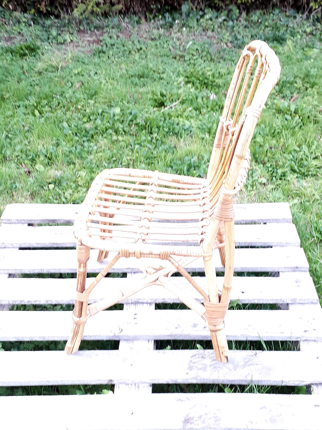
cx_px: 161
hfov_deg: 51.4
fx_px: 335
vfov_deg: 65.3
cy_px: 215
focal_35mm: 27
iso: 80
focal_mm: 3.6
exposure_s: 1/50
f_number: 1.9
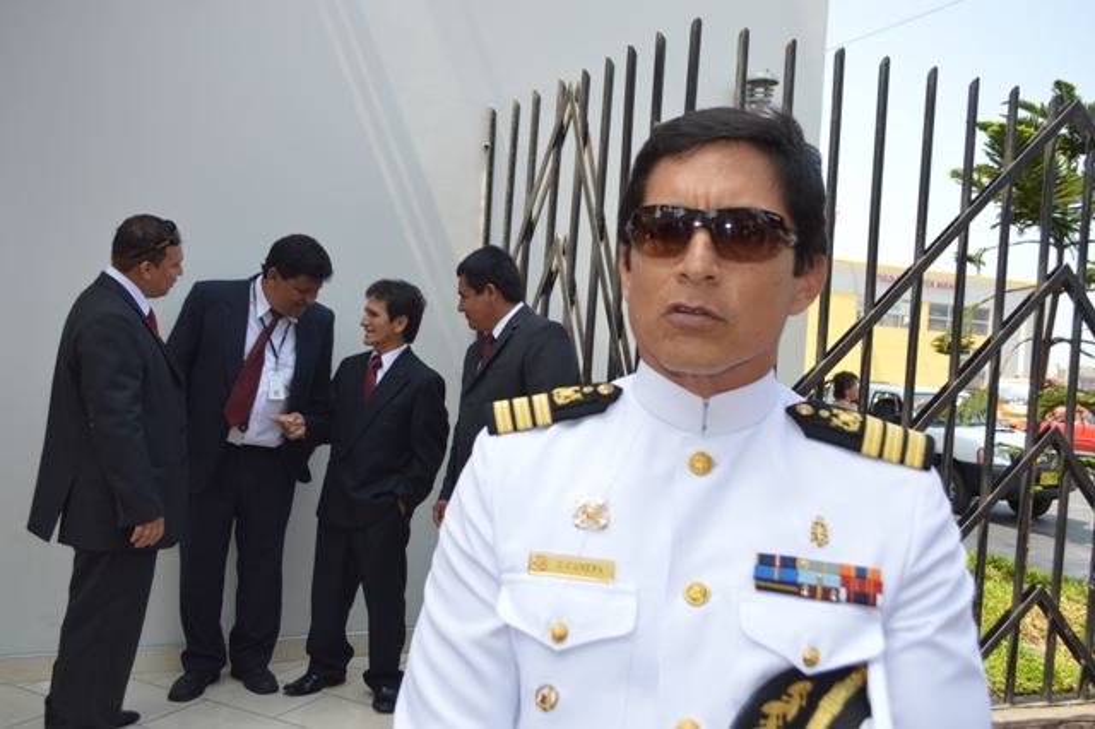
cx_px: 548
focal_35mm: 30
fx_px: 912
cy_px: 364
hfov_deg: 62.0
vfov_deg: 43.6
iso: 100
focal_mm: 20
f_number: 5
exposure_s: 1/200
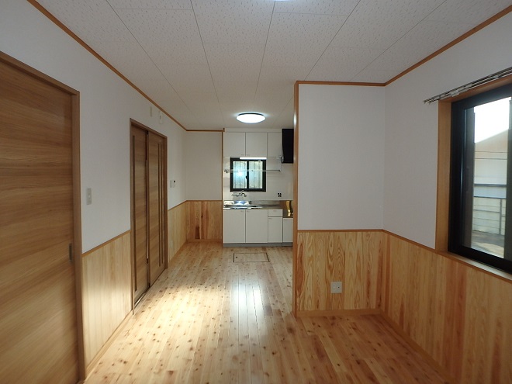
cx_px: 256
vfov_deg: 63.4
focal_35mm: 21
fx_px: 311
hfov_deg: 79.0
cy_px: 192
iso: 125
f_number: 3.5
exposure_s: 1/125
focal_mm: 3.7
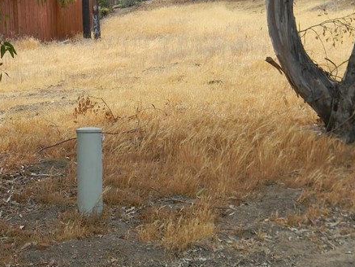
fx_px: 841
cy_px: 128
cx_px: 174
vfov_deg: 18.0
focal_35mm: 82
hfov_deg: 23.8
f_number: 4.1
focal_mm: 10.1
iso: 80
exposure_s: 1/263
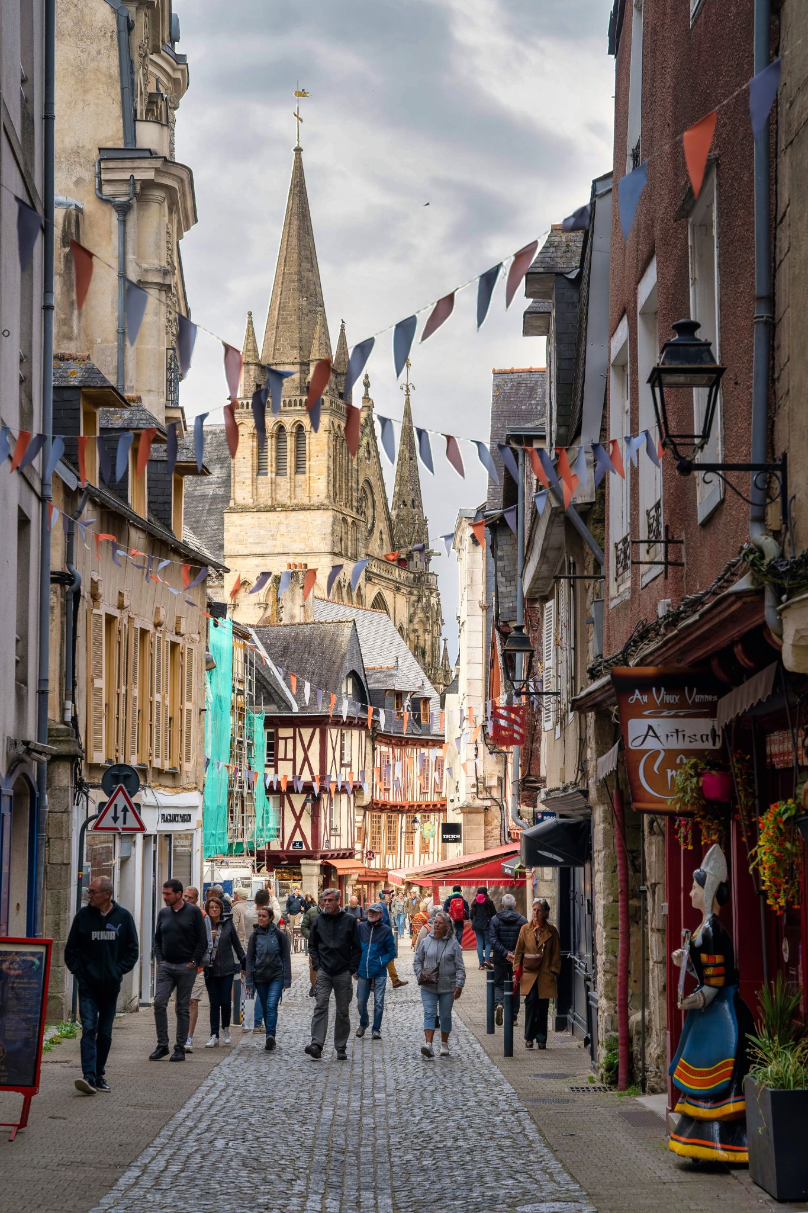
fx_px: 2121
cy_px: 606
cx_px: 404
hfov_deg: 21.6
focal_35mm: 63
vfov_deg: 31.9
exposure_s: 1/250
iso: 200
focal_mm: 63
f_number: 5.6
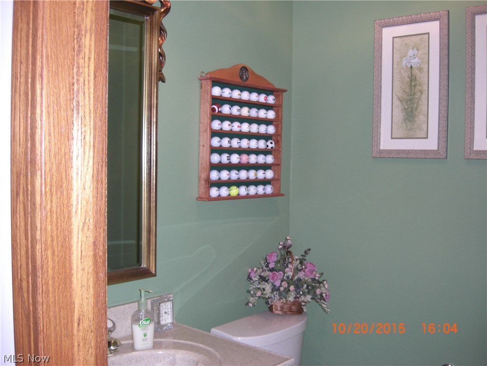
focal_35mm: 38
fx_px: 535
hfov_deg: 49.0
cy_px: 183
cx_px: 244
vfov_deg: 37.7
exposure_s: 1/60
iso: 200
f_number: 2.8
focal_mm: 7.9
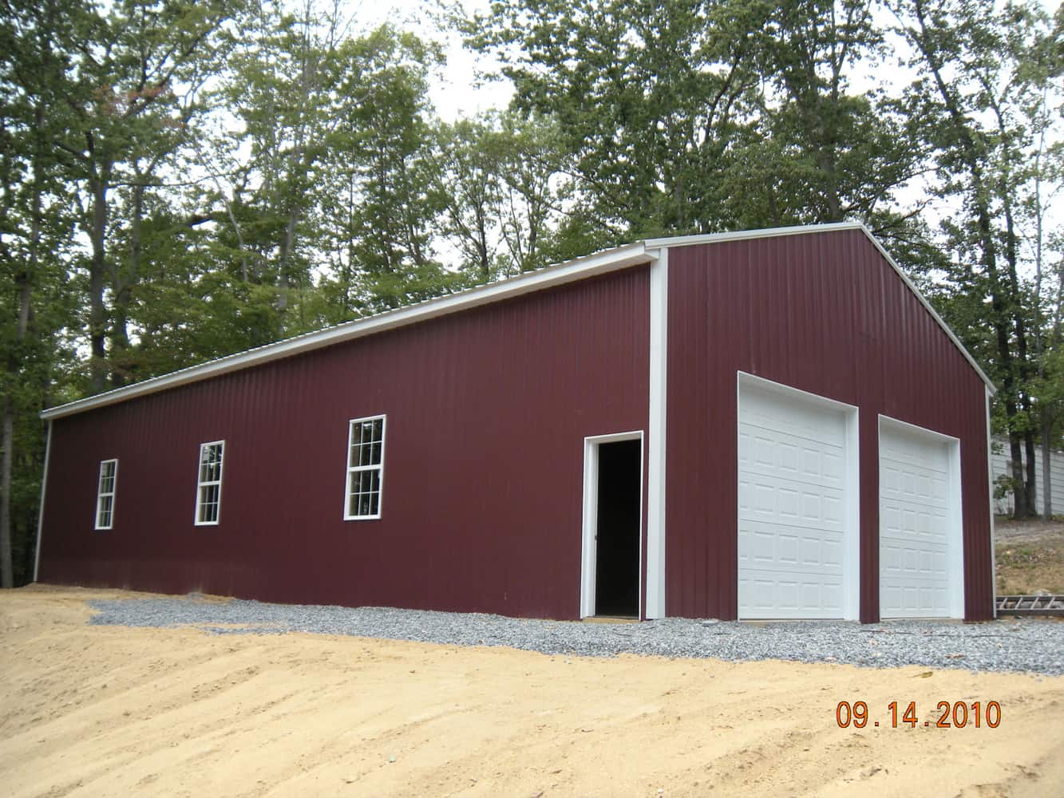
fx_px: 1076
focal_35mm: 35
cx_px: 532
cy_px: 399
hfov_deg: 52.6
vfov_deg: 40.7
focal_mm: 5.9
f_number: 3.8
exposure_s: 1/86.5
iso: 64
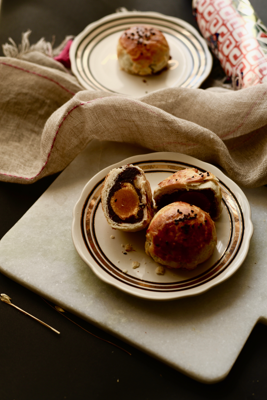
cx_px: 131
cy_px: 198
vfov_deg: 38.9
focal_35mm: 51
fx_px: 567
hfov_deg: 26.5
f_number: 1.8
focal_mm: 50
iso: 125
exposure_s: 1/160
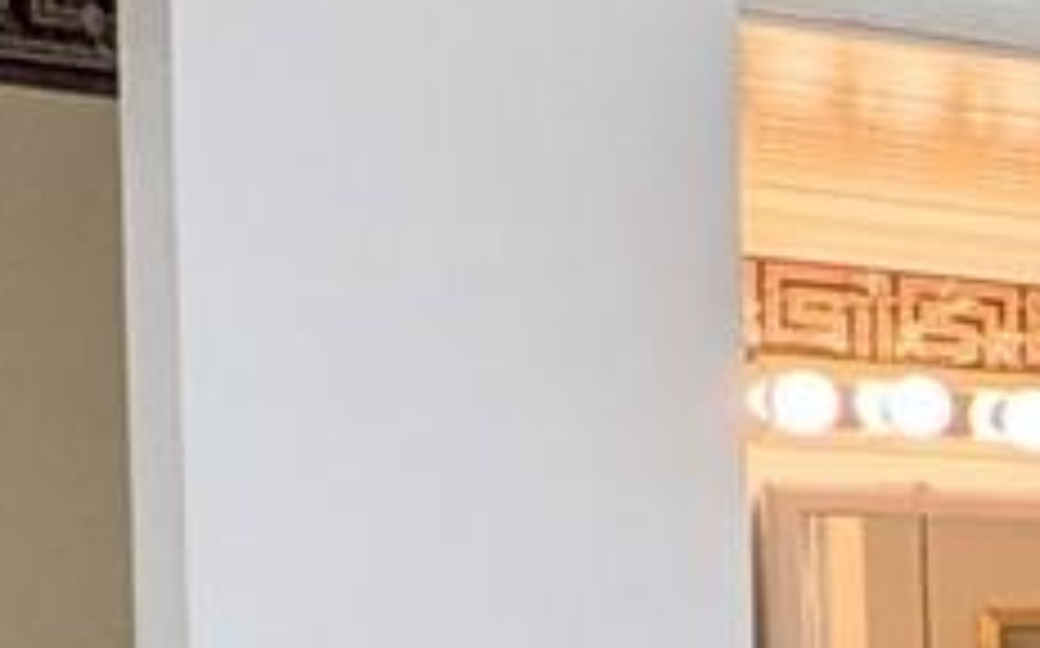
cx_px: 1913
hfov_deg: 16.6
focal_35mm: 103
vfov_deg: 12.3
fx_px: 2917
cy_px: 873
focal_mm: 1.83
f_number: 2.2
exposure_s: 1/120
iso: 61
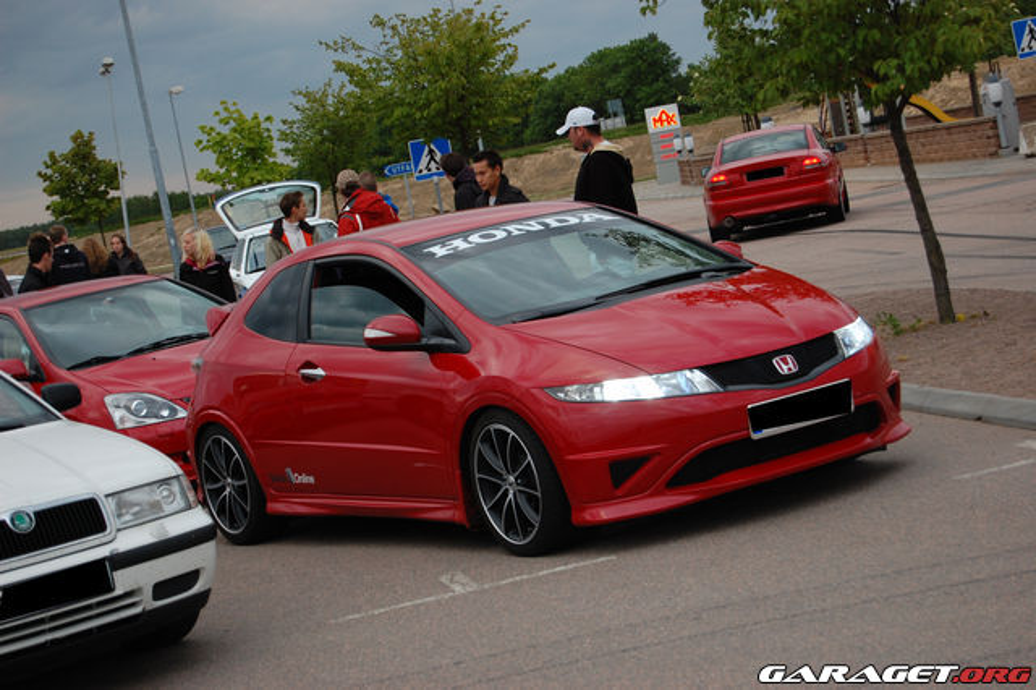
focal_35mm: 82
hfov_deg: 24.6
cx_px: 518
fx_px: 2373
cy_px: 345
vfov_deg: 16.5
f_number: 5.6
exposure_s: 1/80
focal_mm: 55
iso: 400
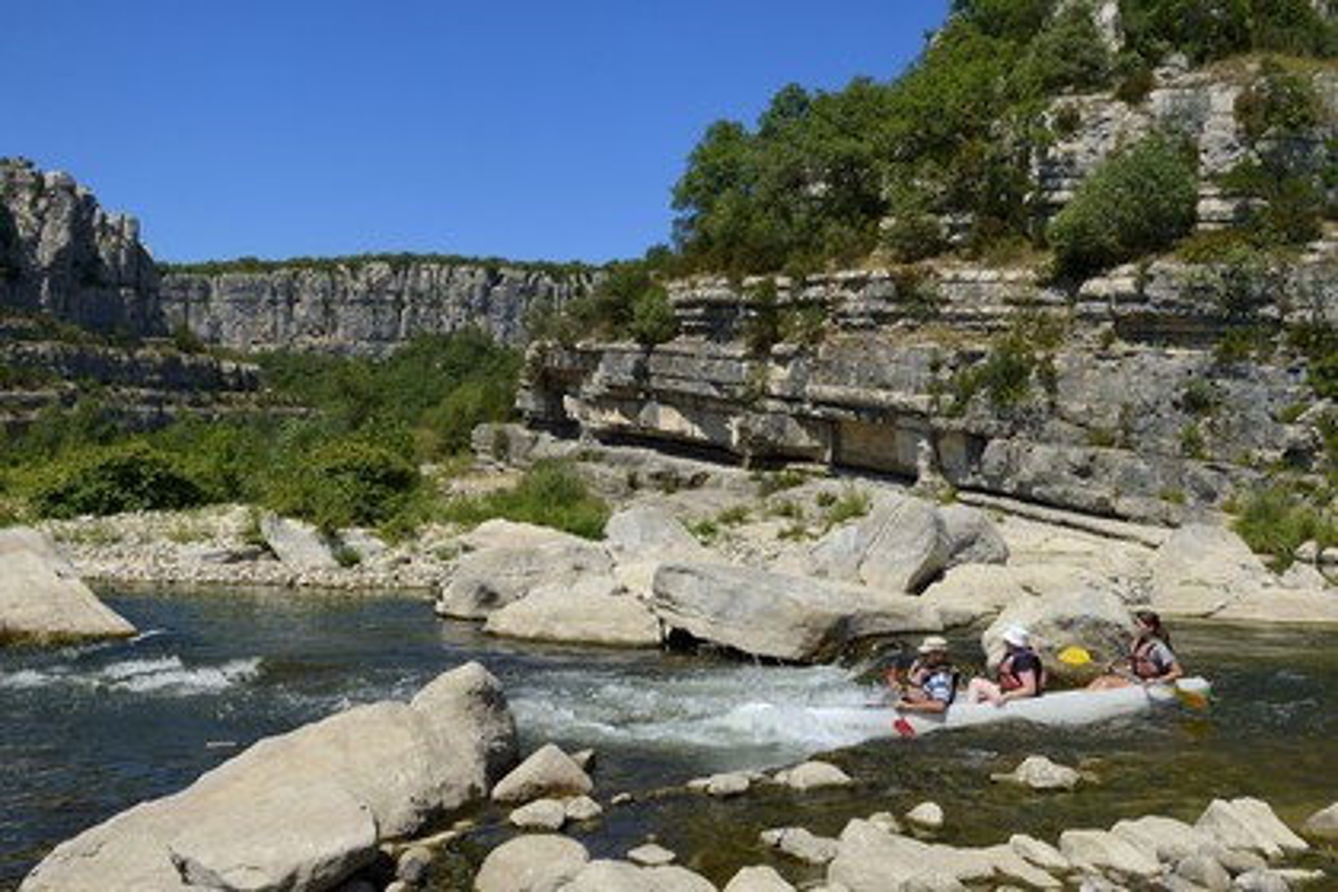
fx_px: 1189
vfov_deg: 41.1
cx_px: 669
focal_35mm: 32
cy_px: 446
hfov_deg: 58.7
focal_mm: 32
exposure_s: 1/320
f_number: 14
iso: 200
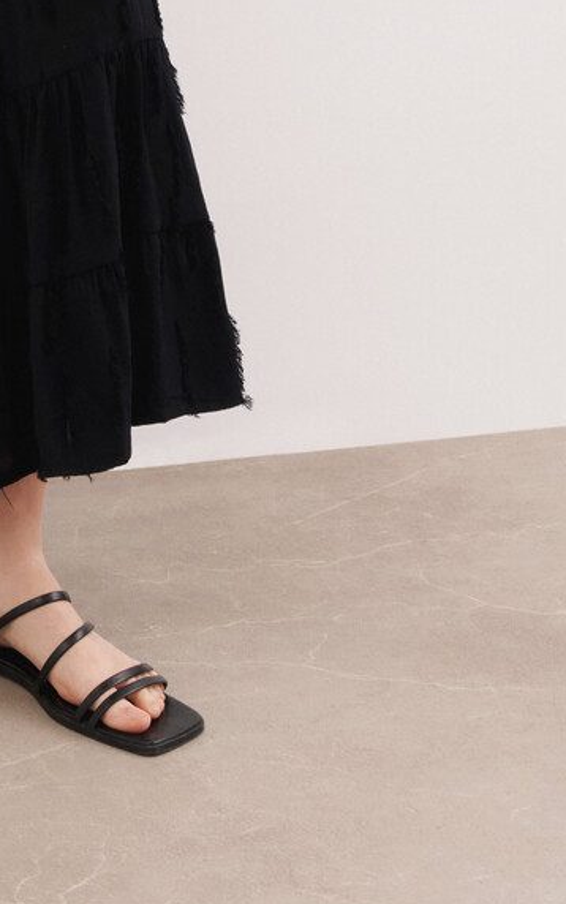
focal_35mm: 141
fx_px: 3476
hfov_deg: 9.2
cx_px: -101
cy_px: -463
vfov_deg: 13.9
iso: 400
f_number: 11
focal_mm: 44
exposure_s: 1/160
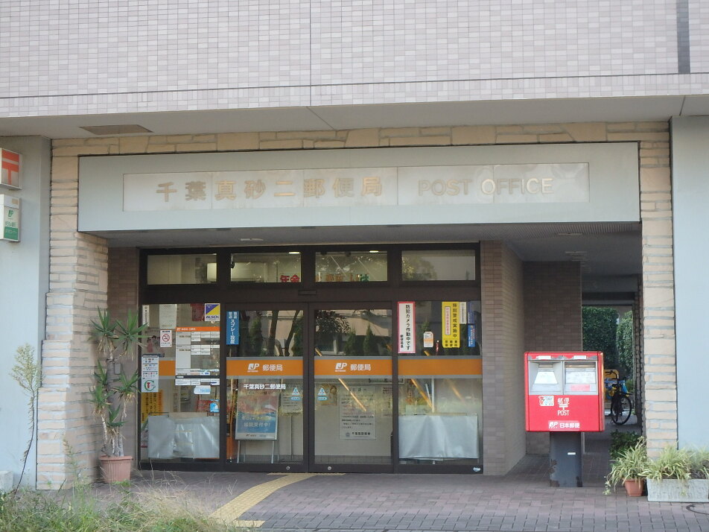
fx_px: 1454
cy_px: 266
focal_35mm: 71
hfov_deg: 27.4
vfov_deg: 20.7
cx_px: 354
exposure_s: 1/80
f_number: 5.1
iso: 250
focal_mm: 12.6
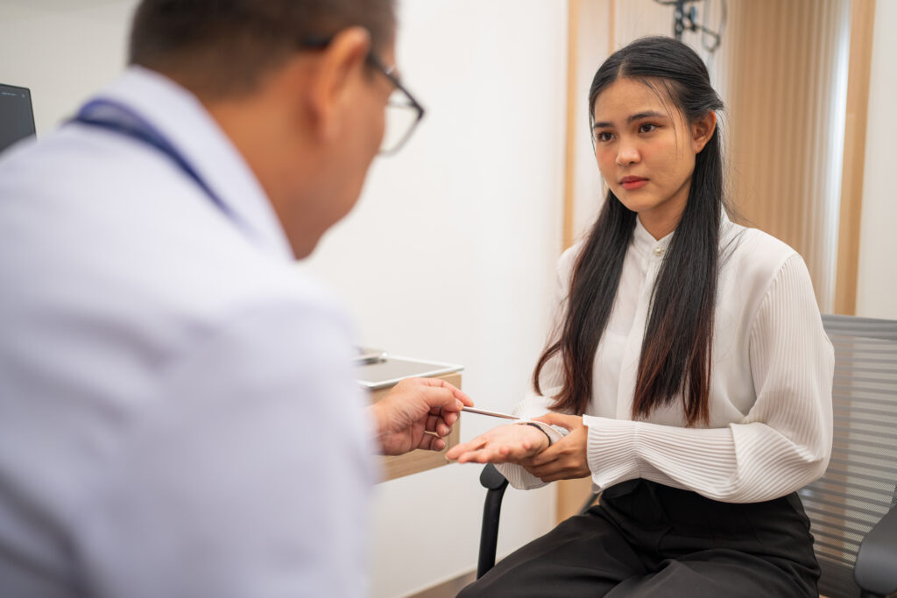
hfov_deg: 54.4
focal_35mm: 35
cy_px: 299
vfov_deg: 37.9
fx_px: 872
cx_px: 448
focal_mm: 35
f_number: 1.6
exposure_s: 1/250
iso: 160
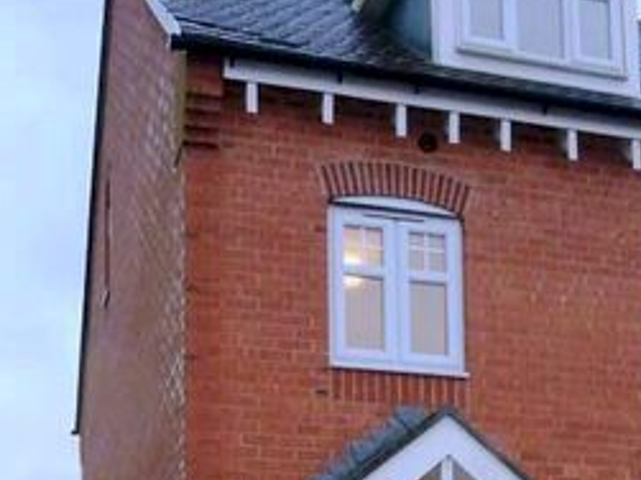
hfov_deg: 28.9
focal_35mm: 67
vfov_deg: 19.8
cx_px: 378
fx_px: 1240
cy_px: 655
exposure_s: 1/60
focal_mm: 4.3
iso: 400
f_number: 3.3
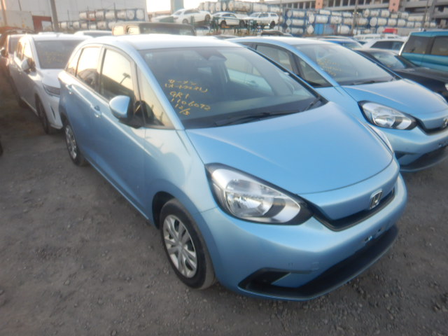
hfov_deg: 71.6
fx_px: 311
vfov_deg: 56.8
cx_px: 224
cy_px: 168
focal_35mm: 24
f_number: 2.8
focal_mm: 4.3
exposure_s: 1/30
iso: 180
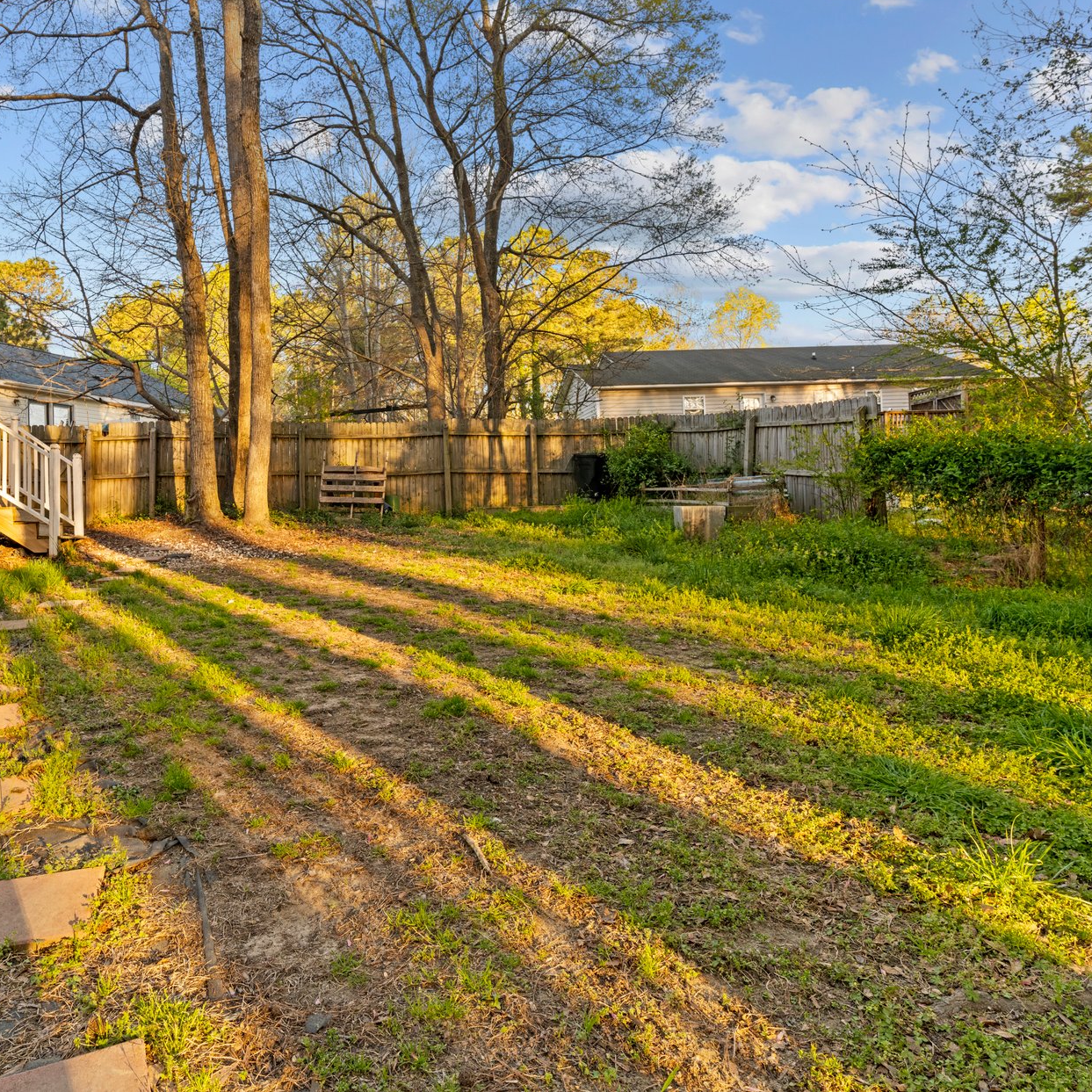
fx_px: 749
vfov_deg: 72.0
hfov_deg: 70.7
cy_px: 493
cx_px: 396
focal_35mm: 21
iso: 400
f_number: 7.1
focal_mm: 15
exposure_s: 1/30
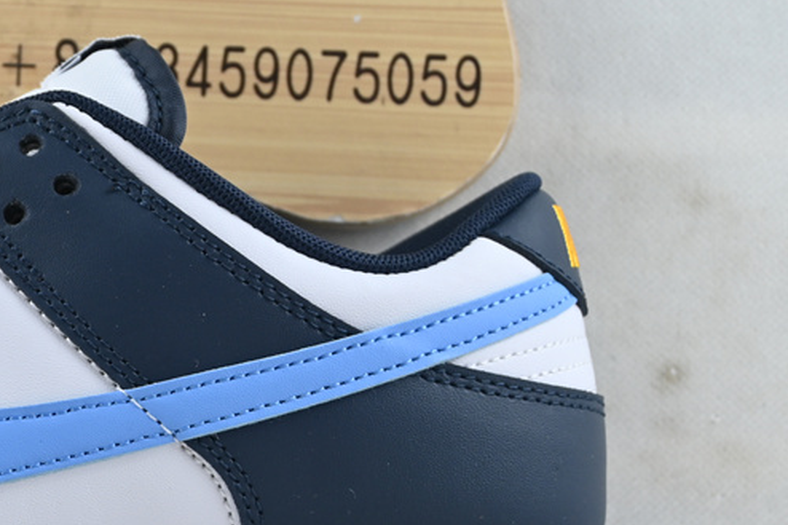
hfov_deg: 16.4
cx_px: -118
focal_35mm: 120
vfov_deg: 11.4
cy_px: 375
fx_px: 2630
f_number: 5
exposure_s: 1/40
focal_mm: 33
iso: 100
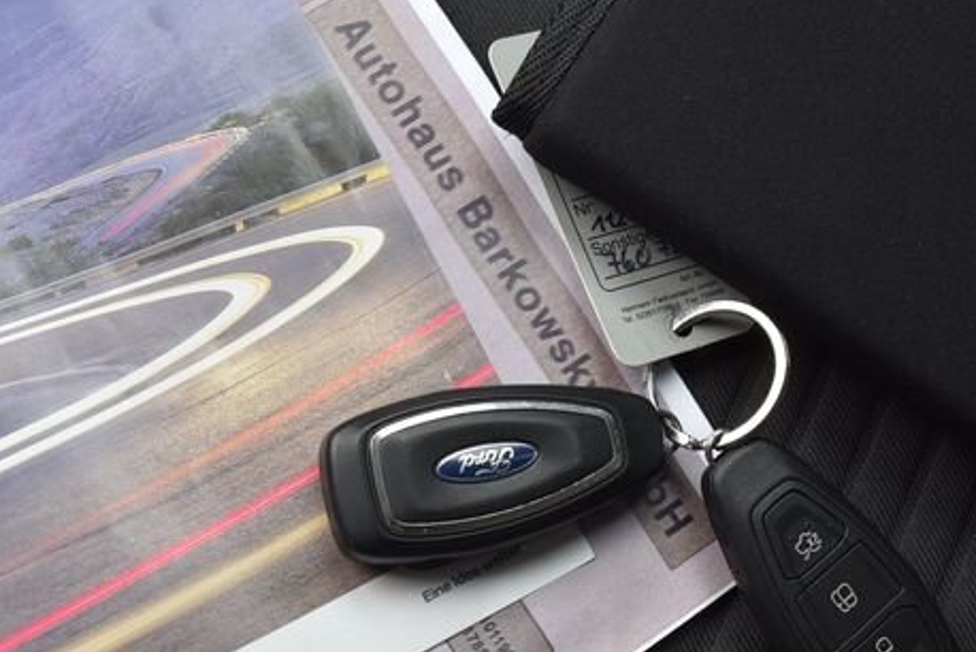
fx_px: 2306
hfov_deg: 23.8
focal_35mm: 85
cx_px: 612
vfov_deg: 16.1
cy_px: 207
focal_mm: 38
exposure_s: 1/160
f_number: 6.3
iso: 500
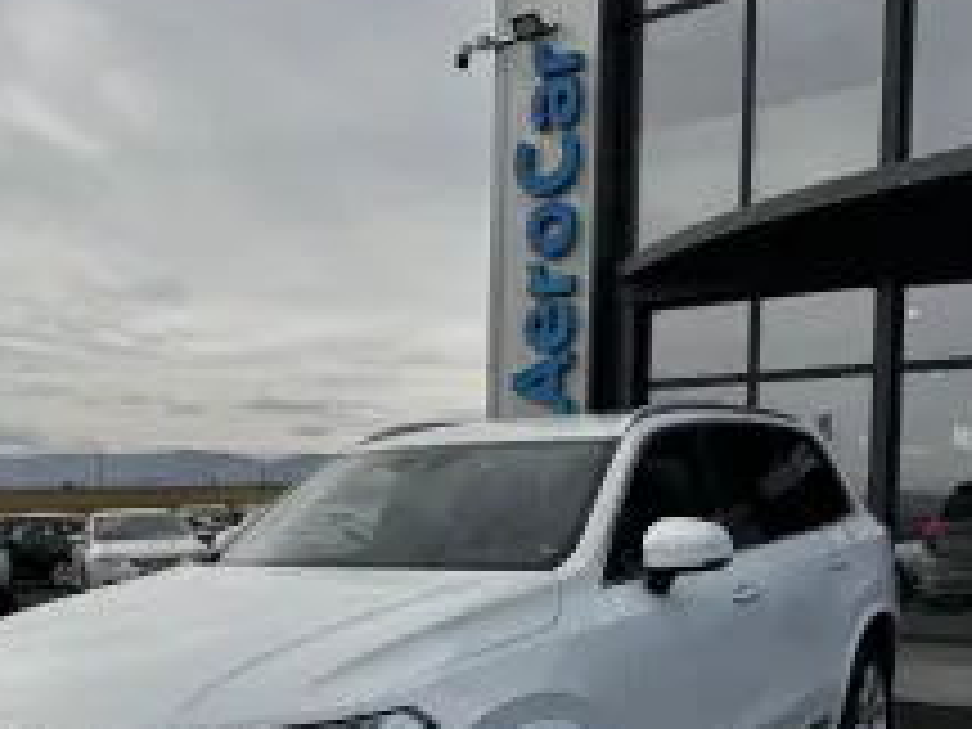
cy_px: 576
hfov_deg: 46.5
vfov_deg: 34.9
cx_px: 392
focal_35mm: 40
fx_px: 1123
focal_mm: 6.76
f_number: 1.78
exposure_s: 1/5348
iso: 80
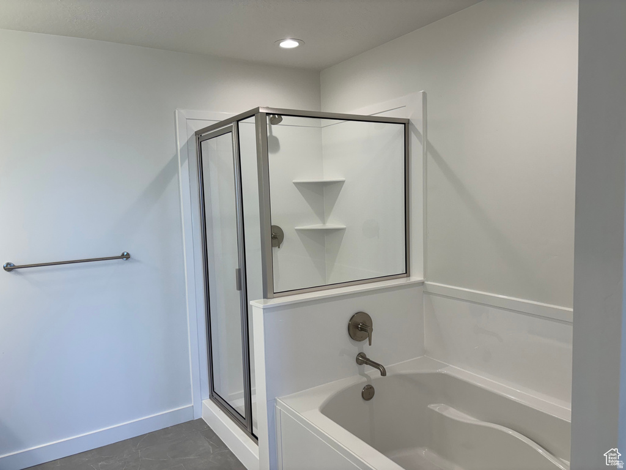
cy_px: 235
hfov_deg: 67.3
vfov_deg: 53.1
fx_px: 470
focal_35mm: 26
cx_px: 313
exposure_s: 1/120
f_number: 1.6
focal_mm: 5.96
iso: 40
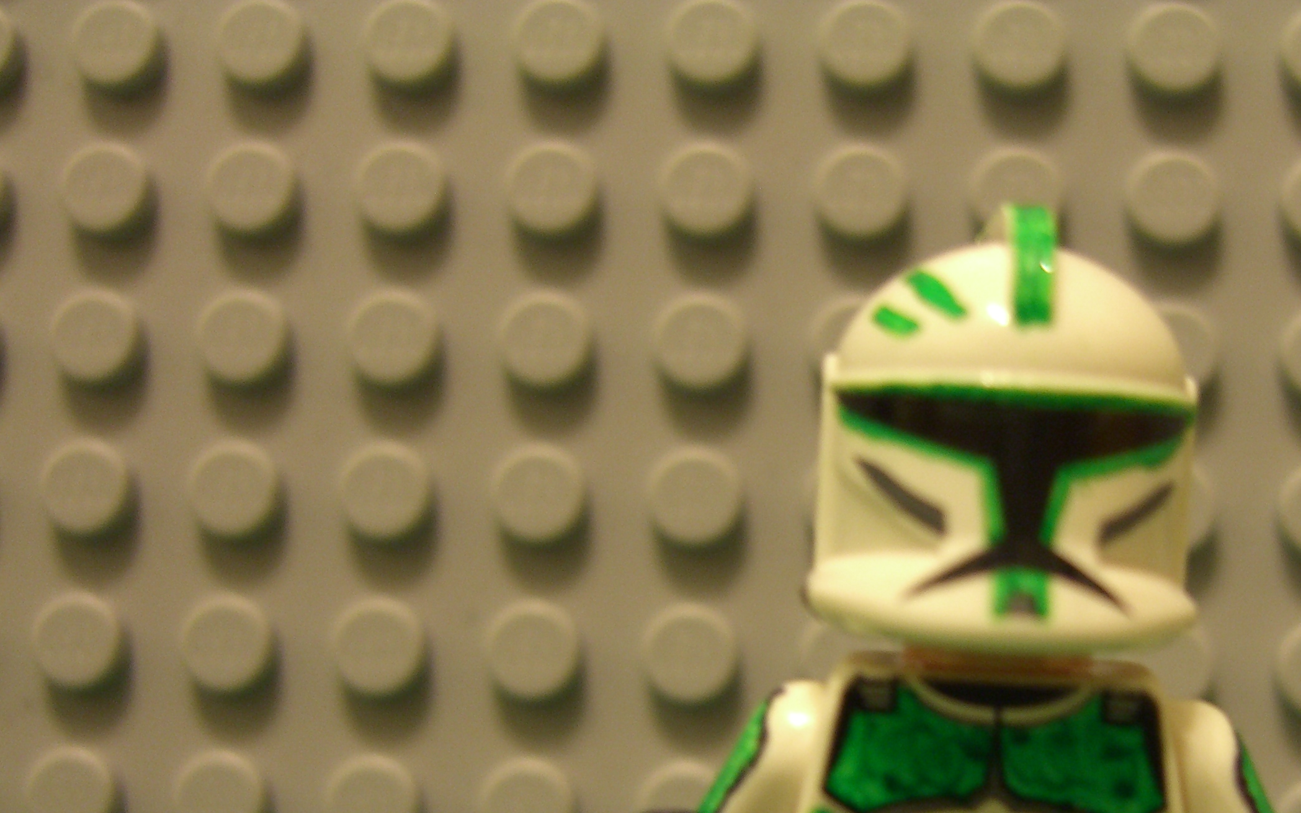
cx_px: 900
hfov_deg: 34.1
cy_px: 700
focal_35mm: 59
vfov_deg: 21.6
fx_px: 2092
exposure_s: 1/8
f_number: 2.8
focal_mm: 7.9
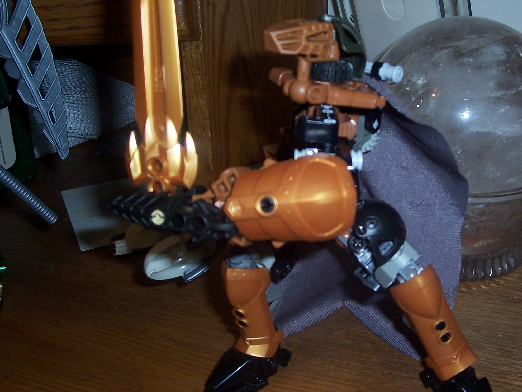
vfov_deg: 32.9
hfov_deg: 42.6
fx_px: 664
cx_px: 326
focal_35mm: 44
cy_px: 186
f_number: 2.7
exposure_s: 1/60
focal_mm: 5.6
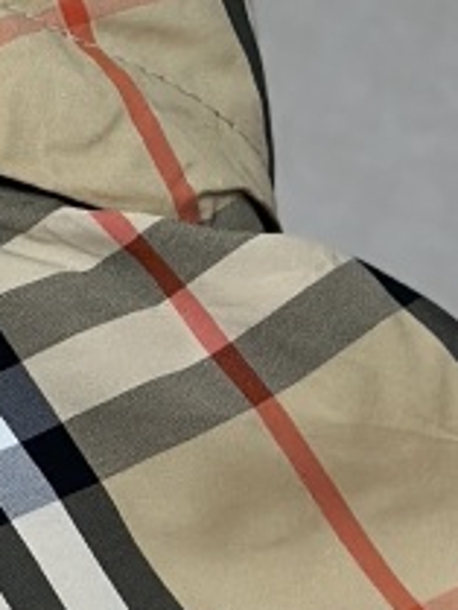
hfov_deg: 4.4
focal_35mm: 330
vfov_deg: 5.7
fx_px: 5816
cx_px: -627
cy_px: -1030
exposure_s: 1/354
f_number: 1.78
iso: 80
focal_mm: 6.86
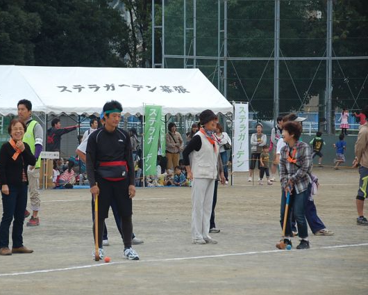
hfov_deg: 10.8
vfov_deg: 8.7
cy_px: 148
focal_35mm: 179
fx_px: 1945
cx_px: 147
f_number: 5.6
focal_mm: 105
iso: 400
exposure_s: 1/400
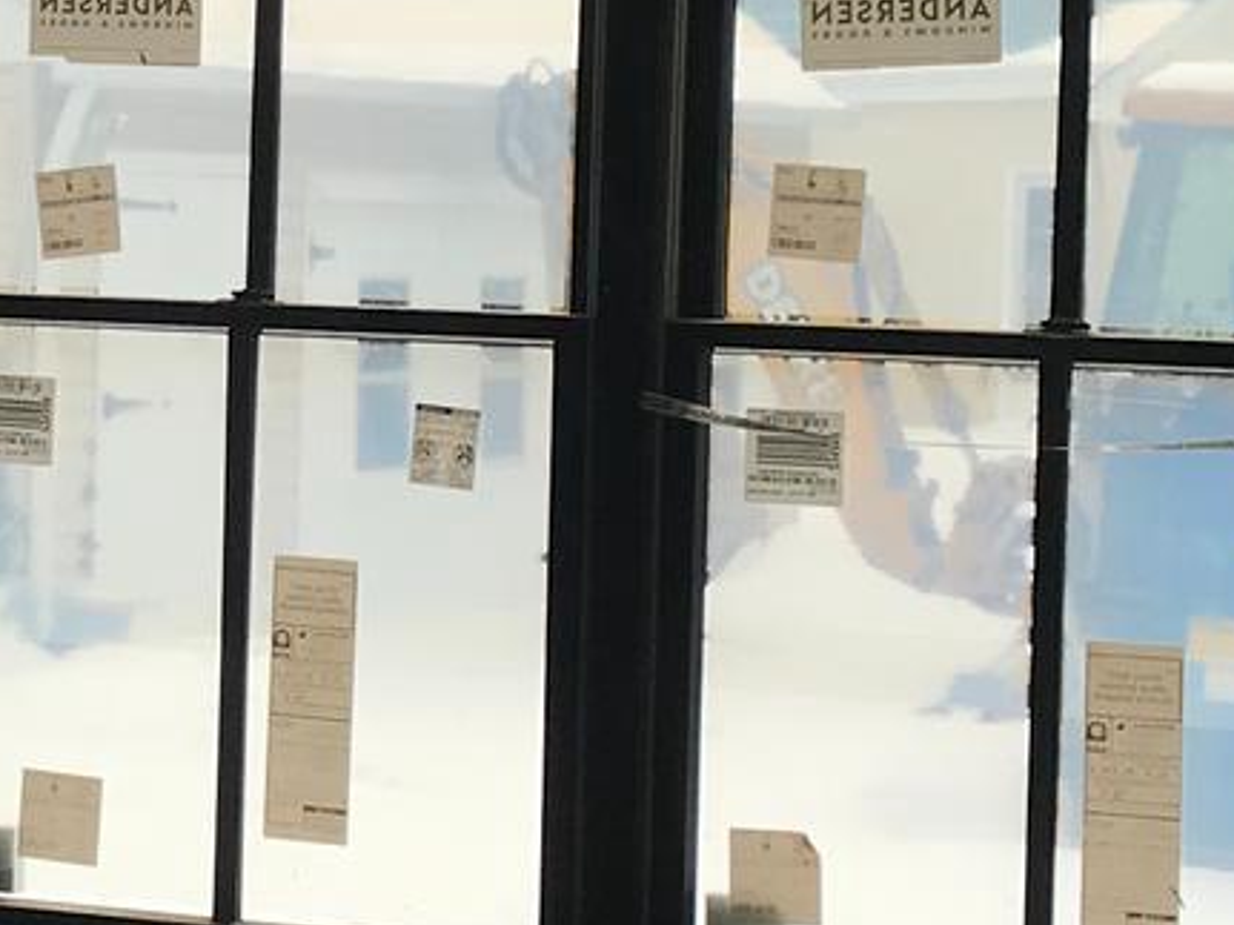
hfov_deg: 14.7
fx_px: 4740
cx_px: 129
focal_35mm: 133
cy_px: 341
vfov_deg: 11.1
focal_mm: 3.99
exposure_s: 1/304
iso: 20
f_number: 1.8
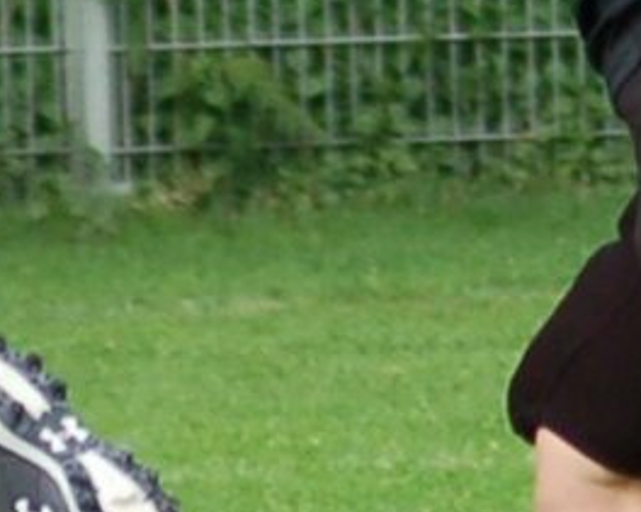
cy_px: 46
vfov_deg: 1.1
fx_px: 26683
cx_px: 153
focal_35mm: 1407
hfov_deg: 1.4
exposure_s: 1/1000
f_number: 4.2
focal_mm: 120
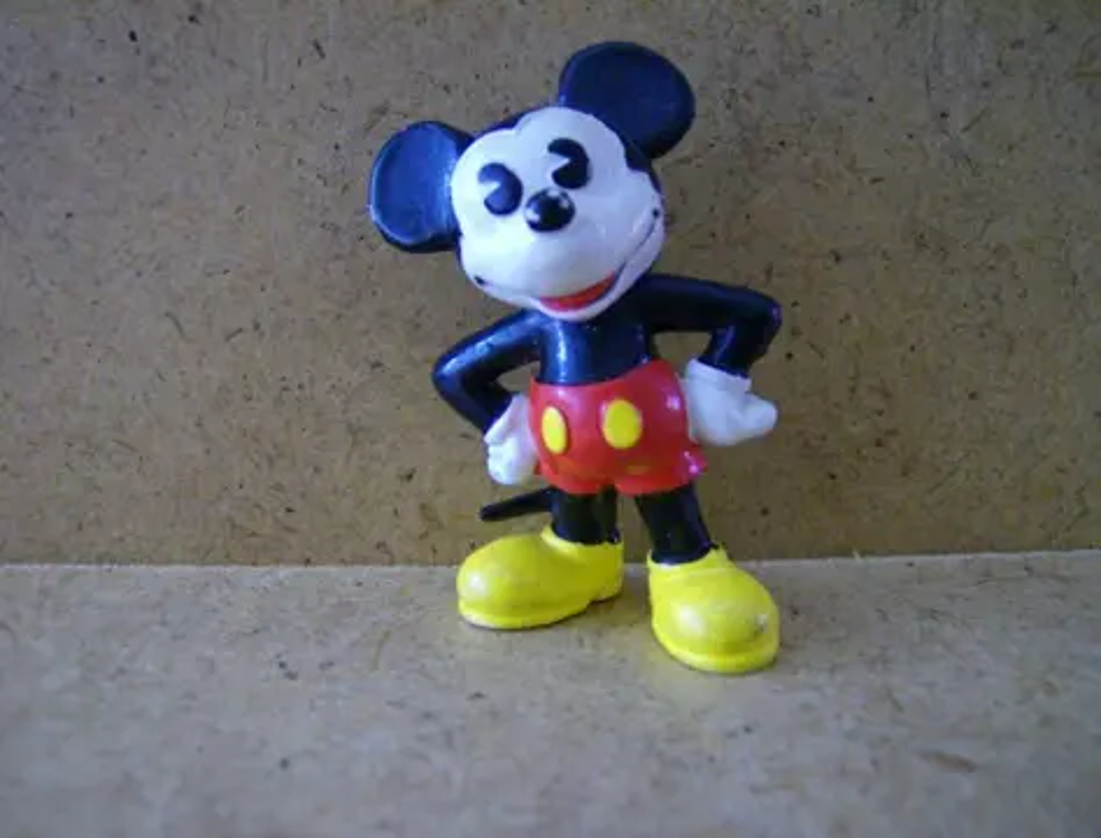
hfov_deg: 51.1
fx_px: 1151
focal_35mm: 36
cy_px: 419
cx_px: 550
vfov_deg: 40.0
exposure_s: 1/37.8
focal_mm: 6
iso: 200
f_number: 2.8
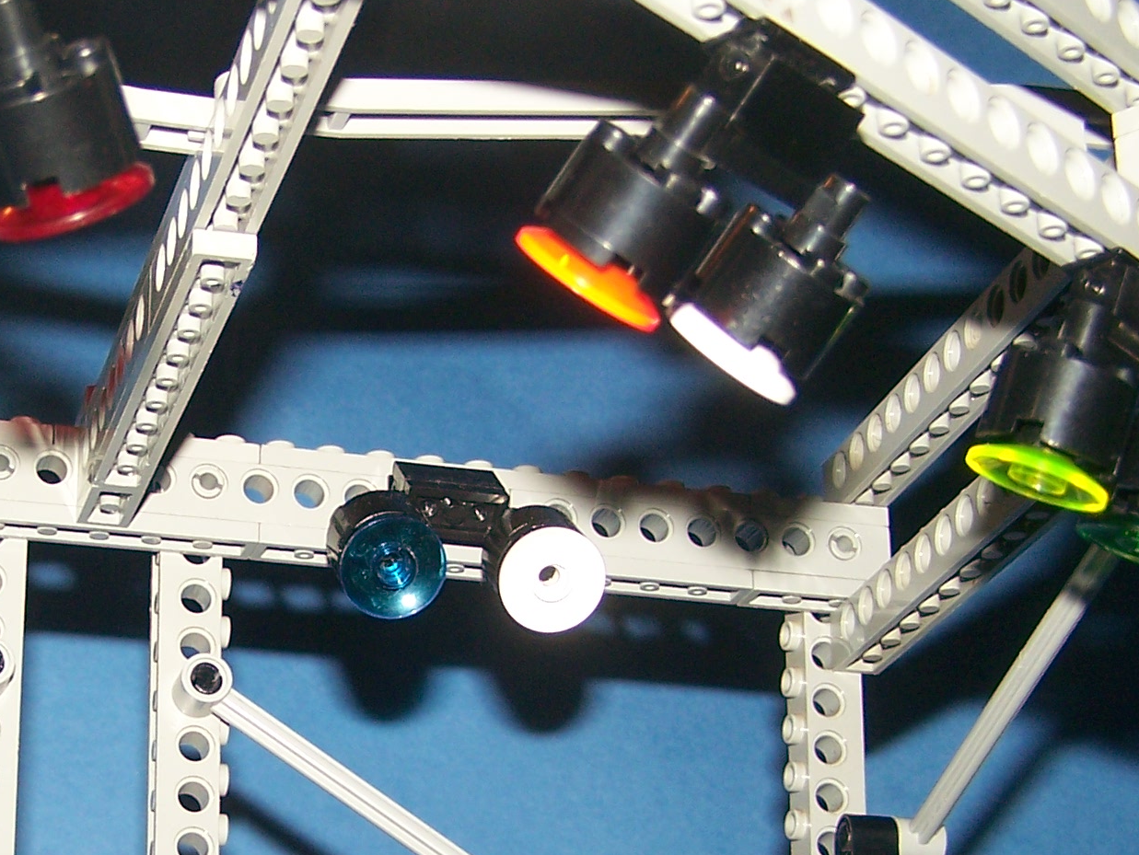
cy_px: 735
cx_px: 232
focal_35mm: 87
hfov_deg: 22.2
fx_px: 2864
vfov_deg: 16.8
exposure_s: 1/60
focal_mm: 6.3
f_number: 2.8
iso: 80
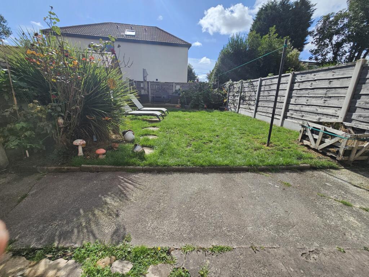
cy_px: 138
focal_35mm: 13
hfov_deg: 106.2
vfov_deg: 89.9
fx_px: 139
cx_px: 184
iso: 50
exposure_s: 1/2782
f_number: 2.2
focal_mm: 2.2
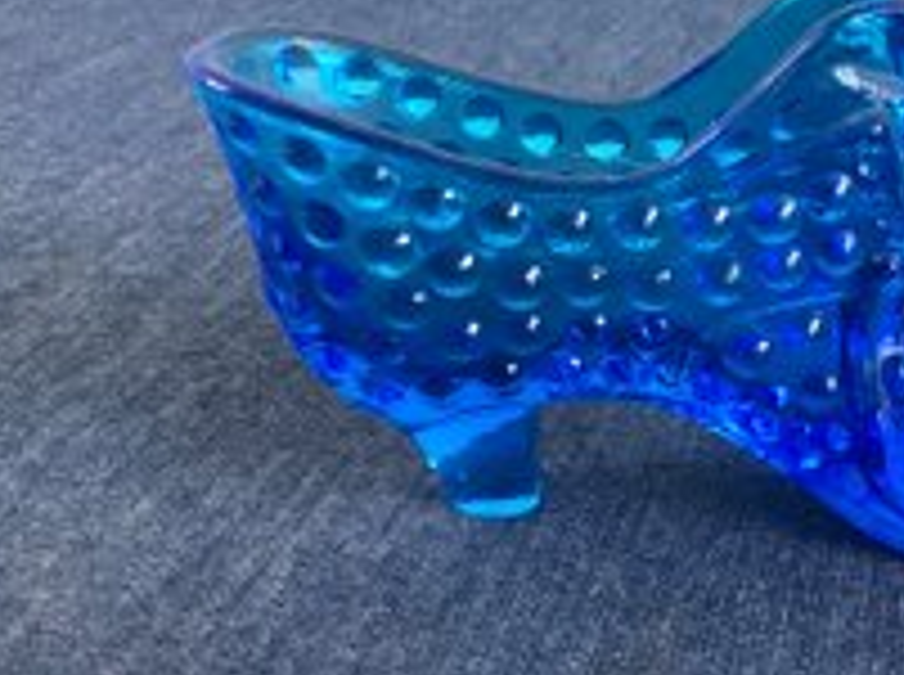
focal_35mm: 53
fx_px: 1382
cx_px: 749
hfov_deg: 34.9
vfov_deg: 27.3
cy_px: 254
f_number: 2.4
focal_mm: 3.3
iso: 125
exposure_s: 1/50
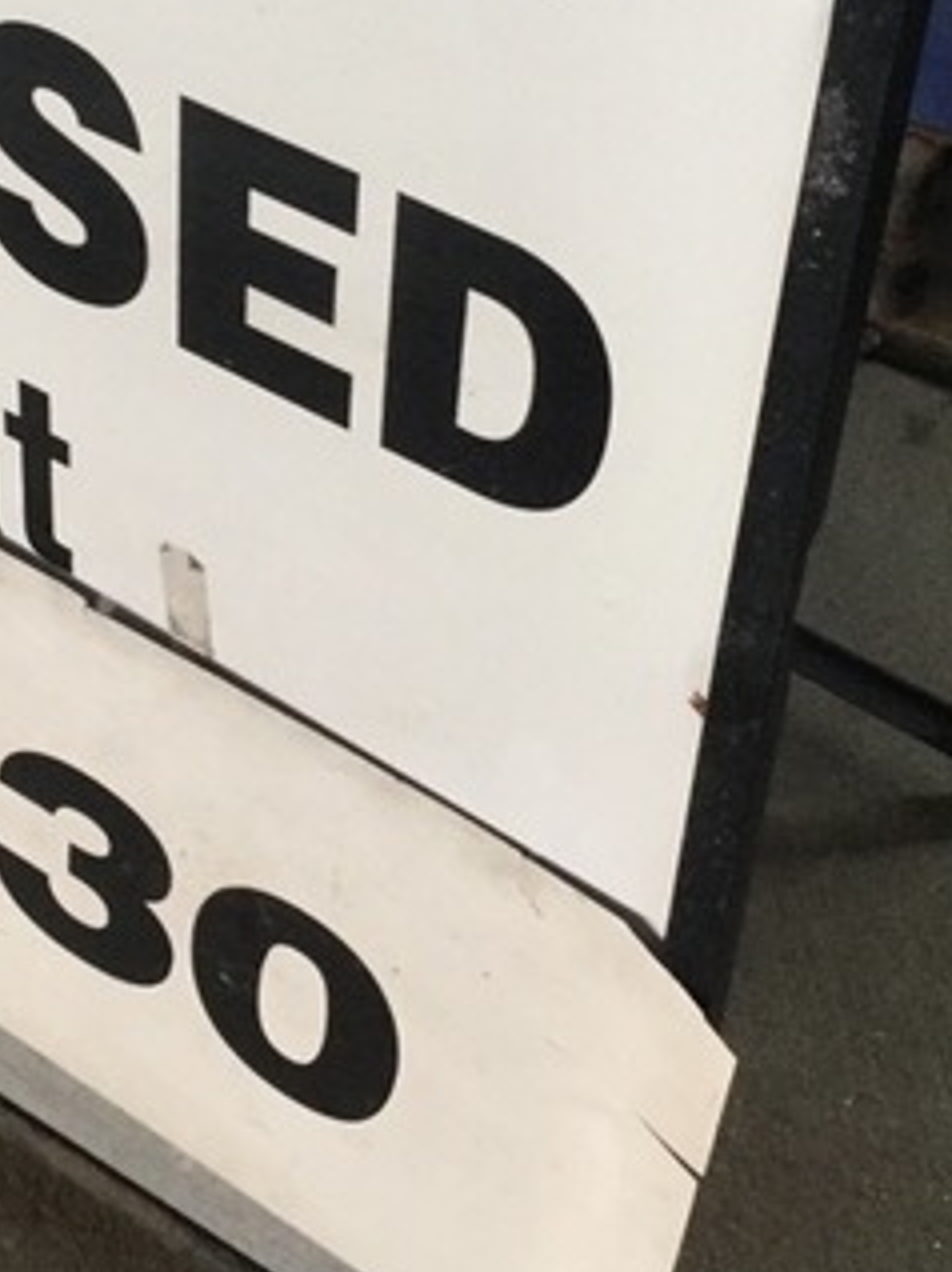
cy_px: 204
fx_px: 2864
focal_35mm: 78
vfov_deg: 24.5
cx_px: 300
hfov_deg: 18.8
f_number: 2.4
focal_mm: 3.3
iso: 40
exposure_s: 1/30
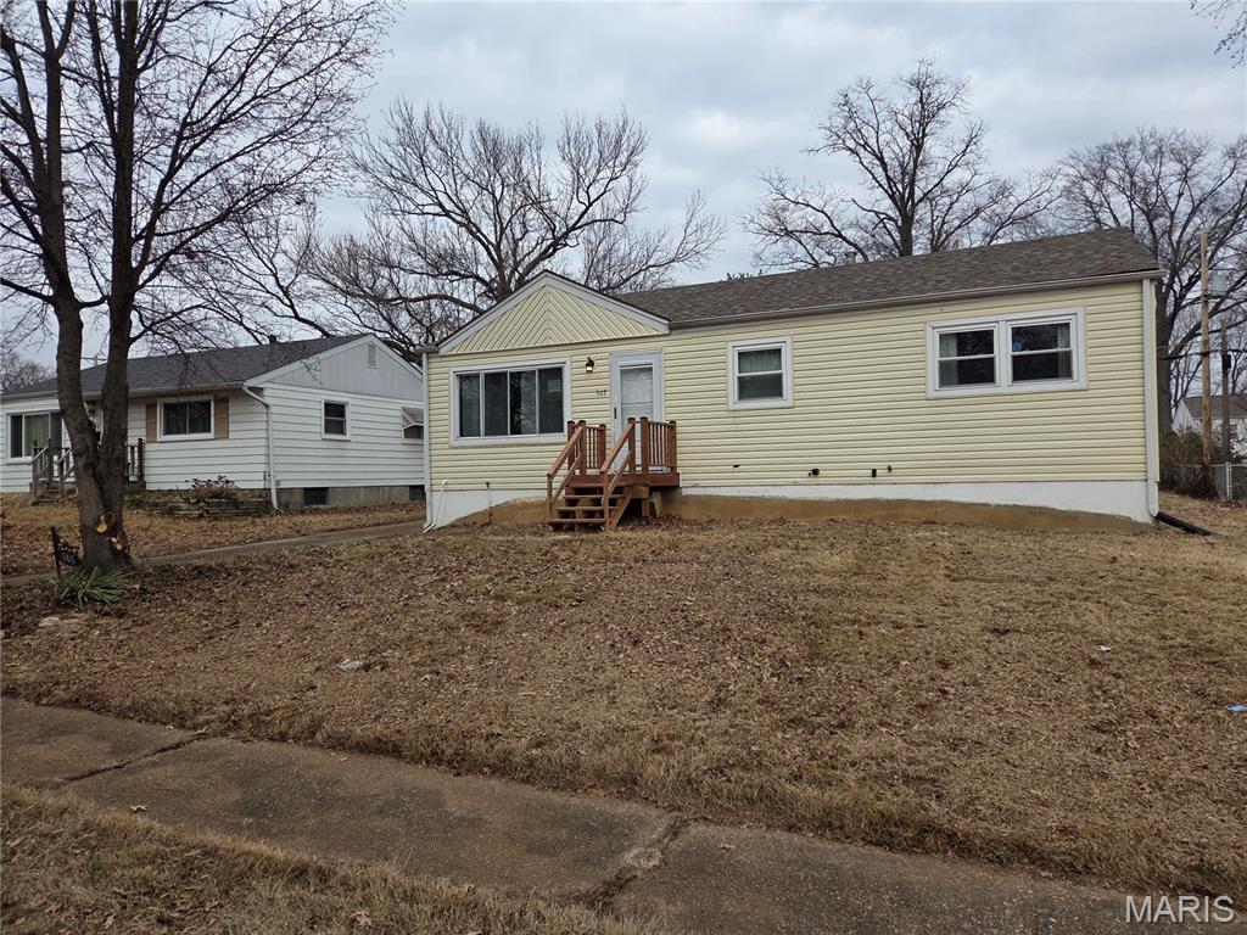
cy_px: 468
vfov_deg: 58.9
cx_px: 624
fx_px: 829
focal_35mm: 23
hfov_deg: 73.9
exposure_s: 1/2308
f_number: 1.8
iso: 80
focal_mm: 5.4
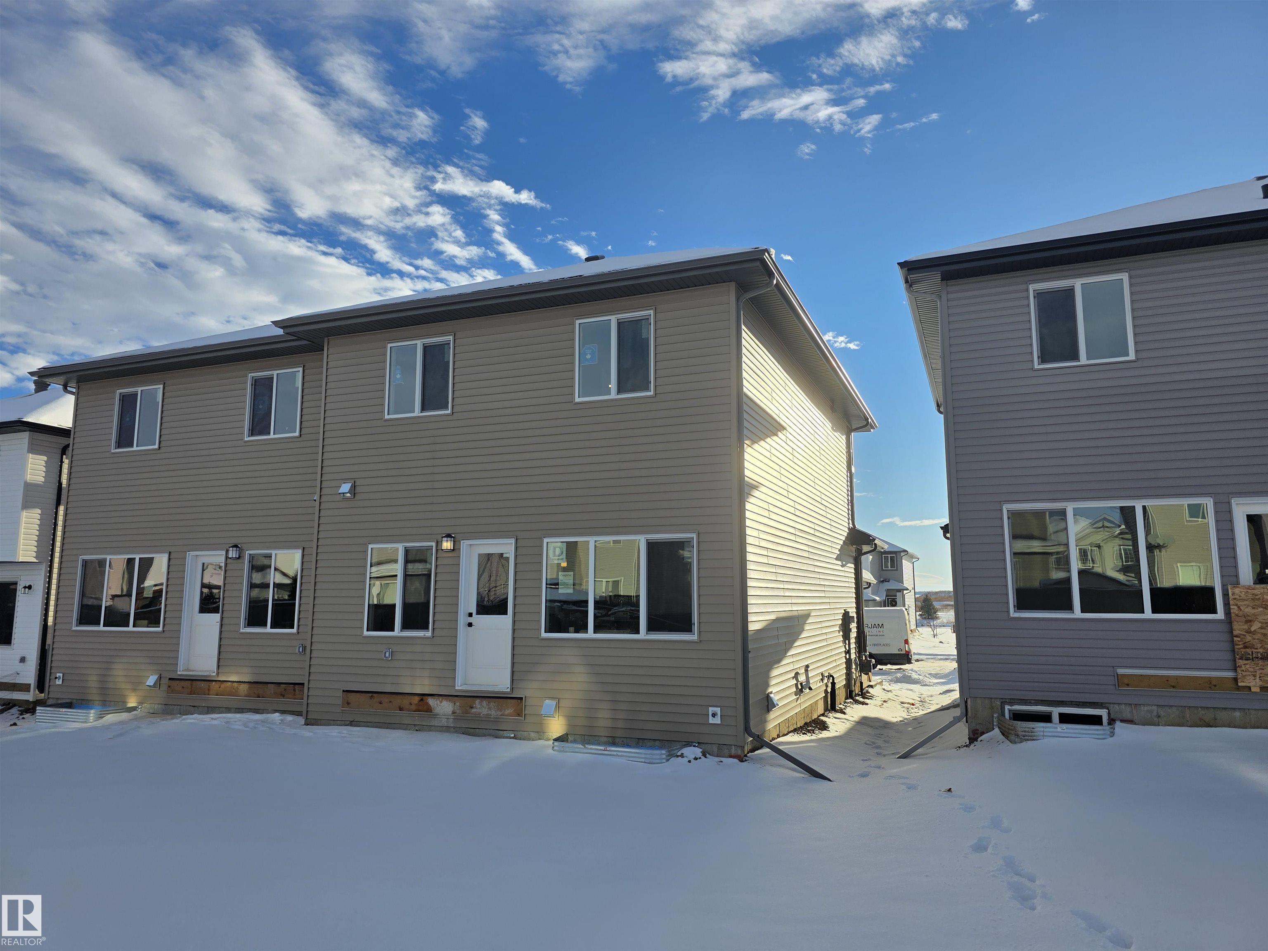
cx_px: 634
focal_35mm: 23
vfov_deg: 58.9
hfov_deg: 73.9
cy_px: 476
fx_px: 843
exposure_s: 1/7944
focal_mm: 6.3
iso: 40
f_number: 1.7
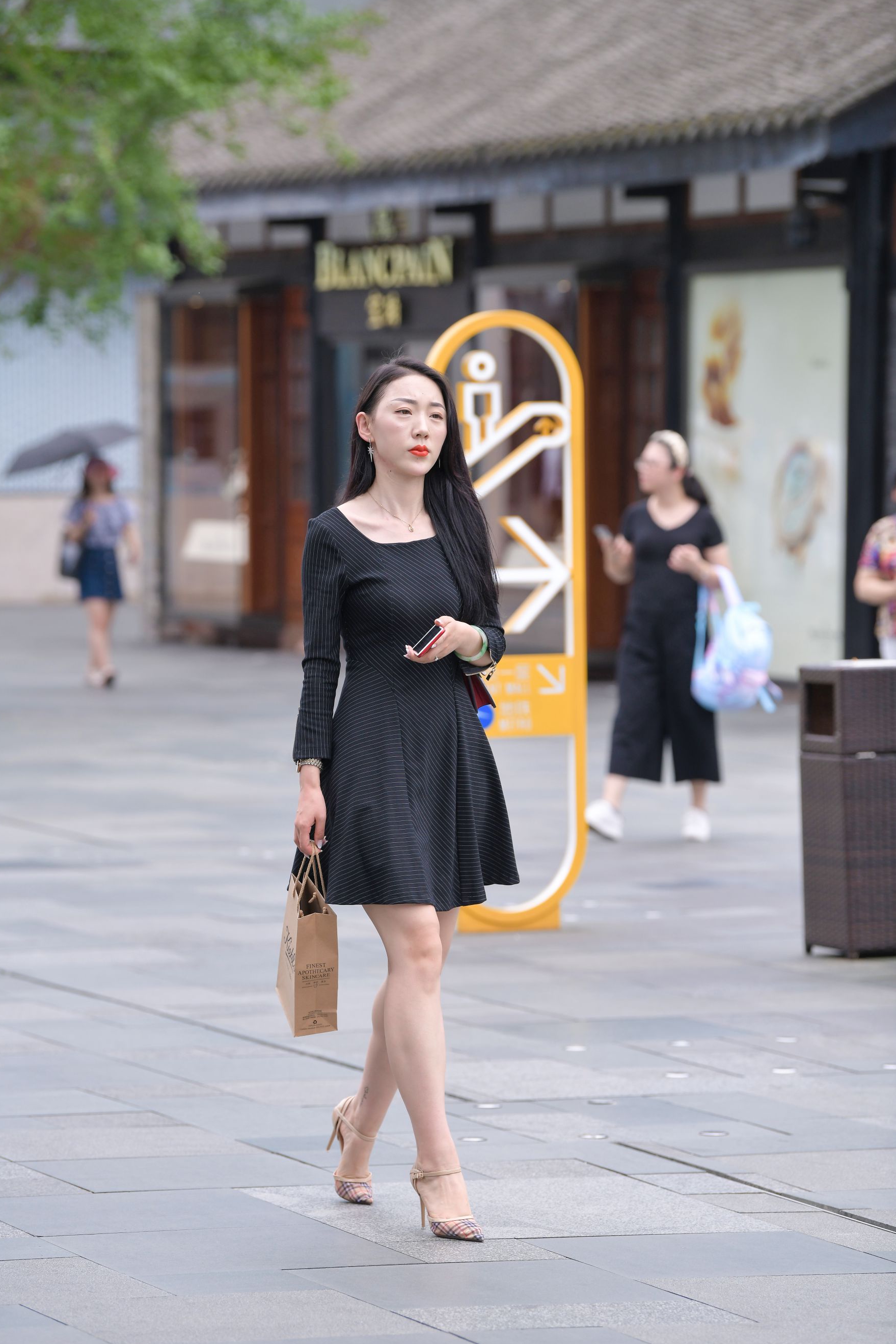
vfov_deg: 12.8
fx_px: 5974
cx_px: 435
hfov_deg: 8.6
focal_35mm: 160
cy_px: 674
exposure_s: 1/800
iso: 250
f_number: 4
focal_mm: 155
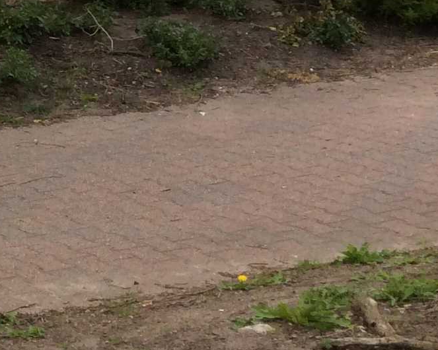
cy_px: -138
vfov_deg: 12.2
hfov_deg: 13.7
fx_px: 1581
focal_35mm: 122
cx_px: -410
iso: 32
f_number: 2.4
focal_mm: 3.3
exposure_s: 1/397
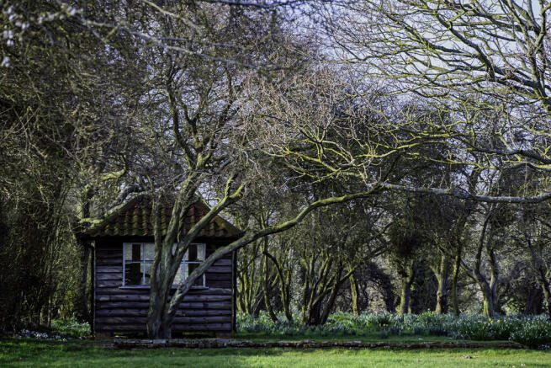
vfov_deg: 13.7
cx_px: 276
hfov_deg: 20.4
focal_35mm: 100
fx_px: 1531
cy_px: 184
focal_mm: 100
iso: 100
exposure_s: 1/100
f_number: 5
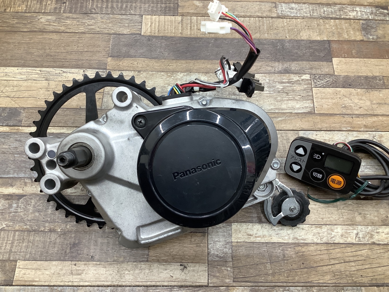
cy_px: 146
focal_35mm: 31
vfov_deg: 45.5
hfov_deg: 58.3
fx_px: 348
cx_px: 194
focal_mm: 3.3
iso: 100
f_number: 2.4
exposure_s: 1/50
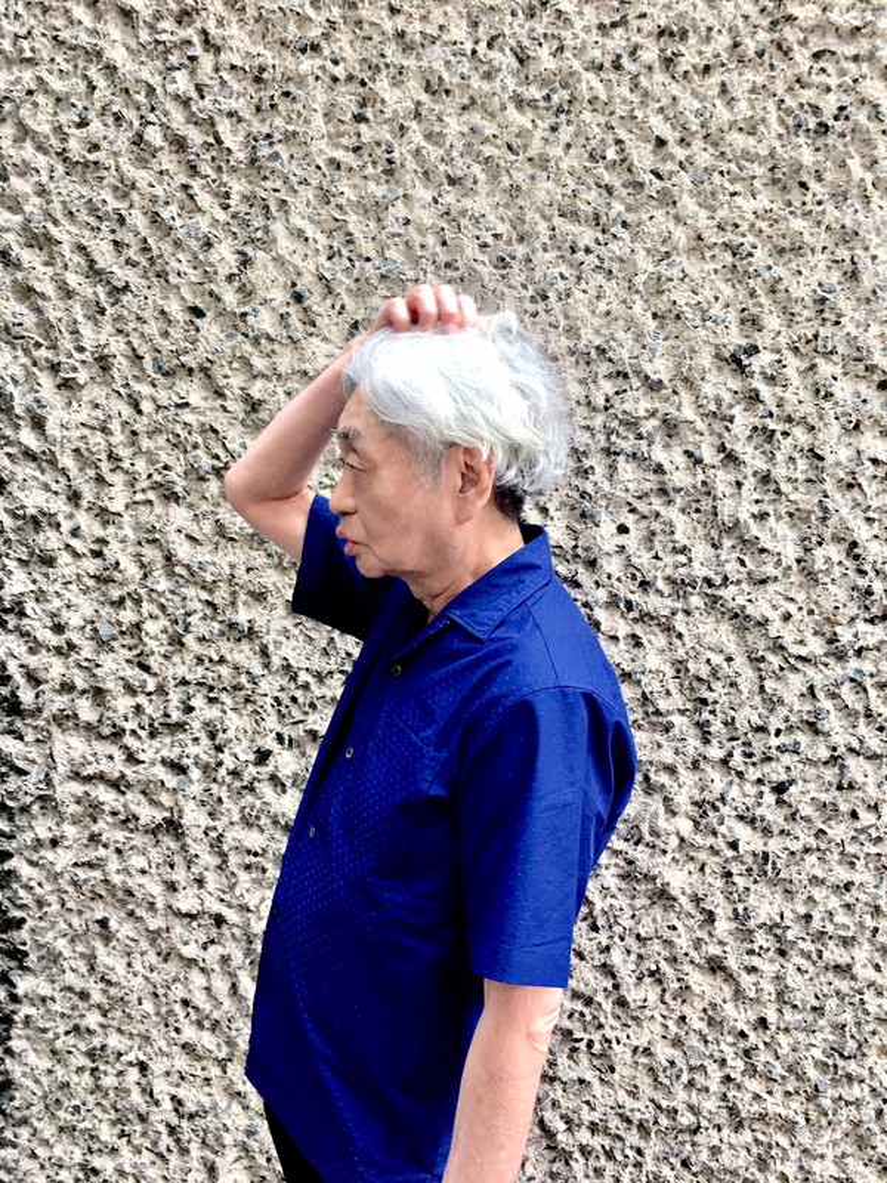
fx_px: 991
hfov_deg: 48.2
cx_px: 444
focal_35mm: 29
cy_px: 592
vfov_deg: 61.7
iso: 40
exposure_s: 1/33
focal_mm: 4.15
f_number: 2.2
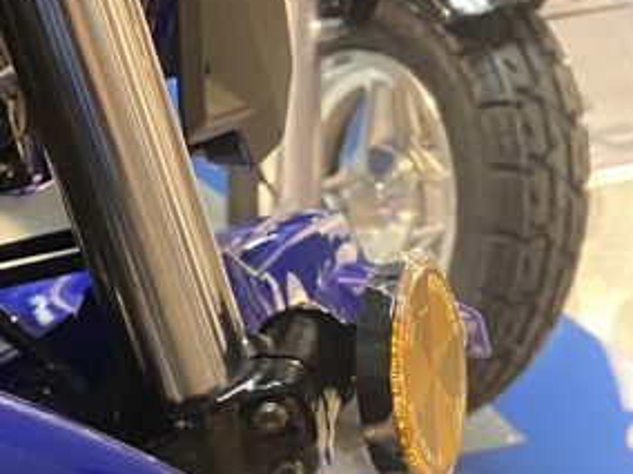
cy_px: 780
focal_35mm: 97
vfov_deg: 14.0
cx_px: -530
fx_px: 1774
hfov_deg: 16.6
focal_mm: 4.25
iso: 500
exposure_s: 1/33
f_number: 1.8
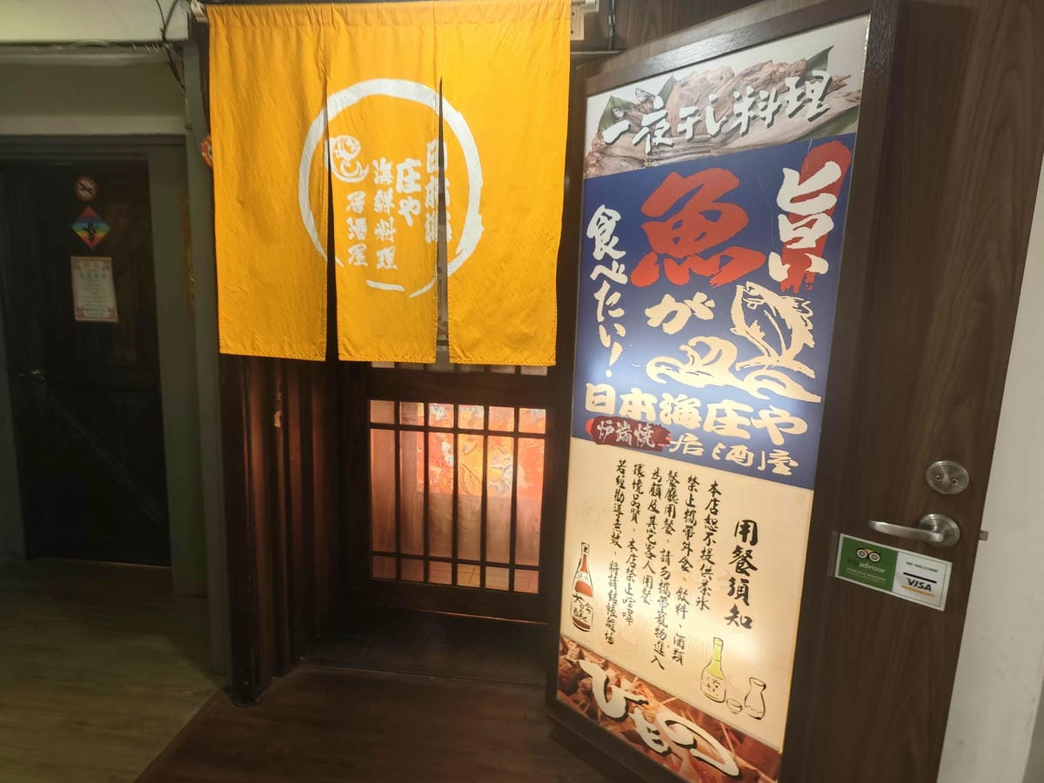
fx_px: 513
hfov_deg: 91.0
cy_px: 392
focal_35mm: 17
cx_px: 522
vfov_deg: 74.7
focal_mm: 2.03
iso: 320
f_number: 1.8
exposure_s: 1/30
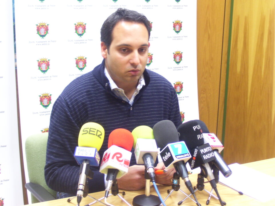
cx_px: 138
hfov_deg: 27.8
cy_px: 103
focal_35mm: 70
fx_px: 556
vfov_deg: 21.0
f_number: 4
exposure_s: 1/8
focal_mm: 11.6
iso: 160
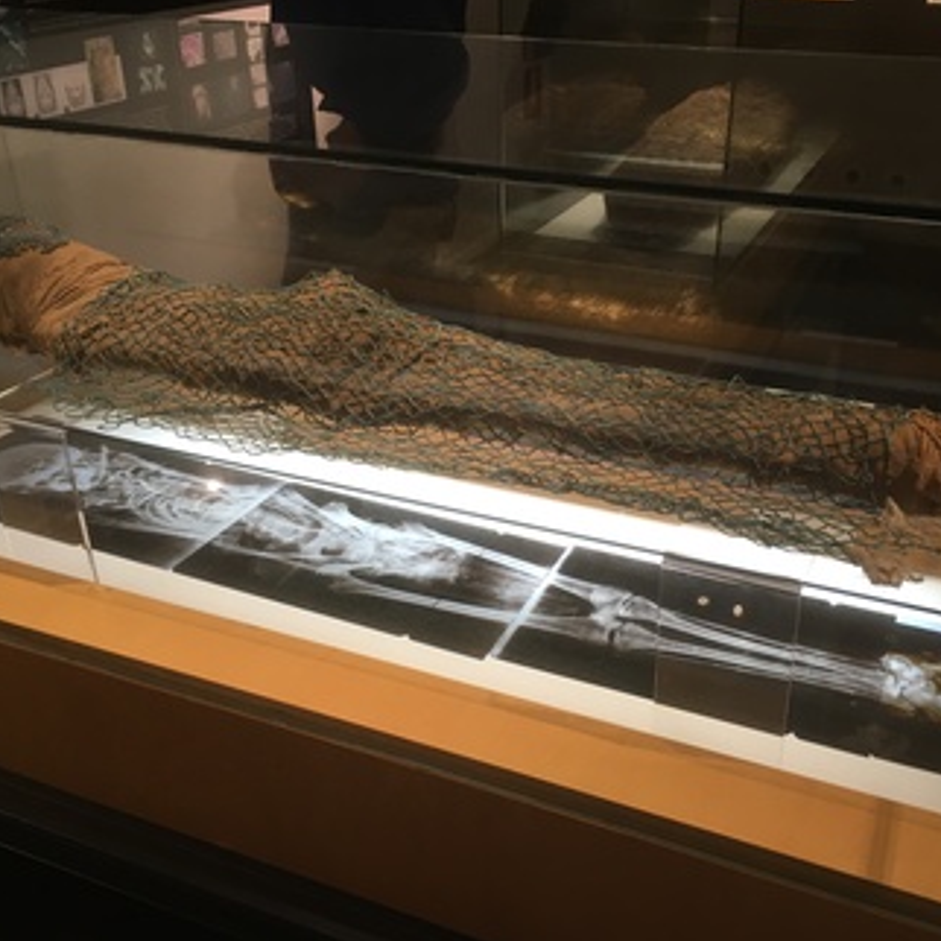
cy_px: 470
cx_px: 535
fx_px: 1076
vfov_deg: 47.2
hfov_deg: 47.1
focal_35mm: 35
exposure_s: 1/33
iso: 50
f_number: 2.2
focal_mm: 4.15
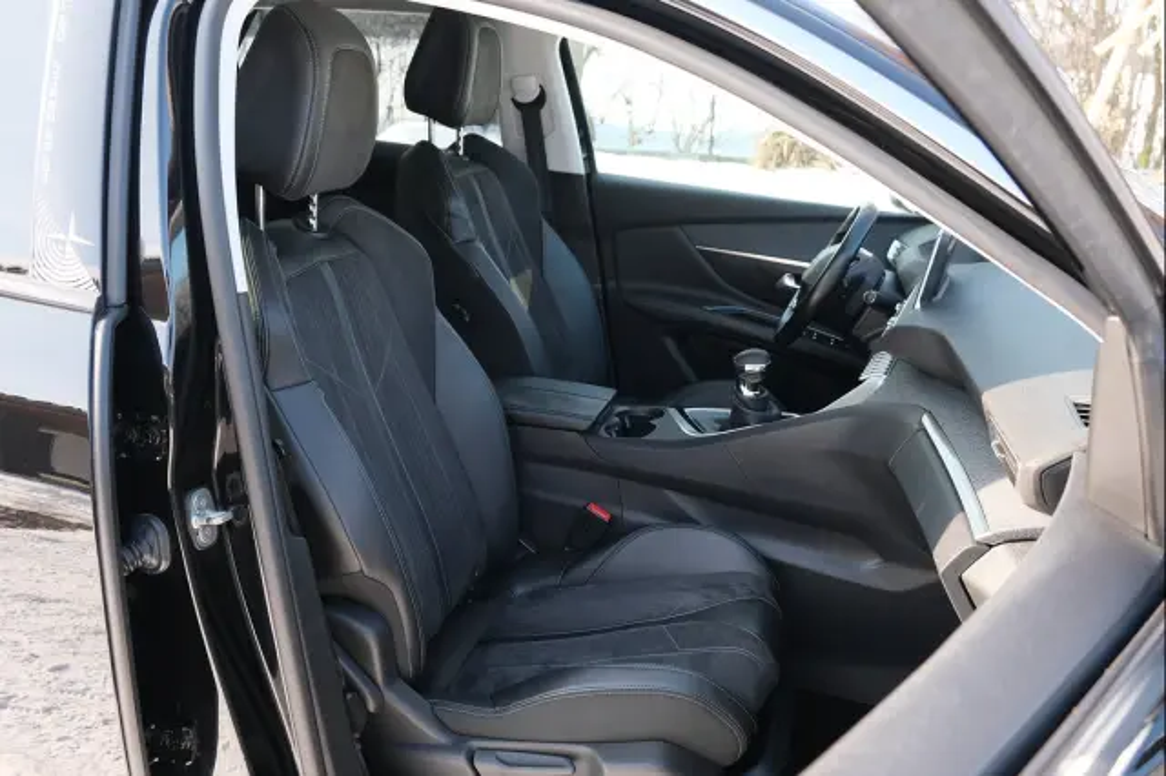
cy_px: 388
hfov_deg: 60.3
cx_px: 583
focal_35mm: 31
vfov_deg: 42.3
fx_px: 1003
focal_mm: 20.5
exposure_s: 1/110
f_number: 4.5
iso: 320
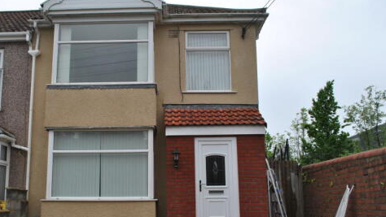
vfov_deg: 30.5
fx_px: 399
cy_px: 114
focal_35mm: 39
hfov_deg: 51.2
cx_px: 152
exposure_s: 1/125
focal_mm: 18
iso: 100
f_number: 5.6
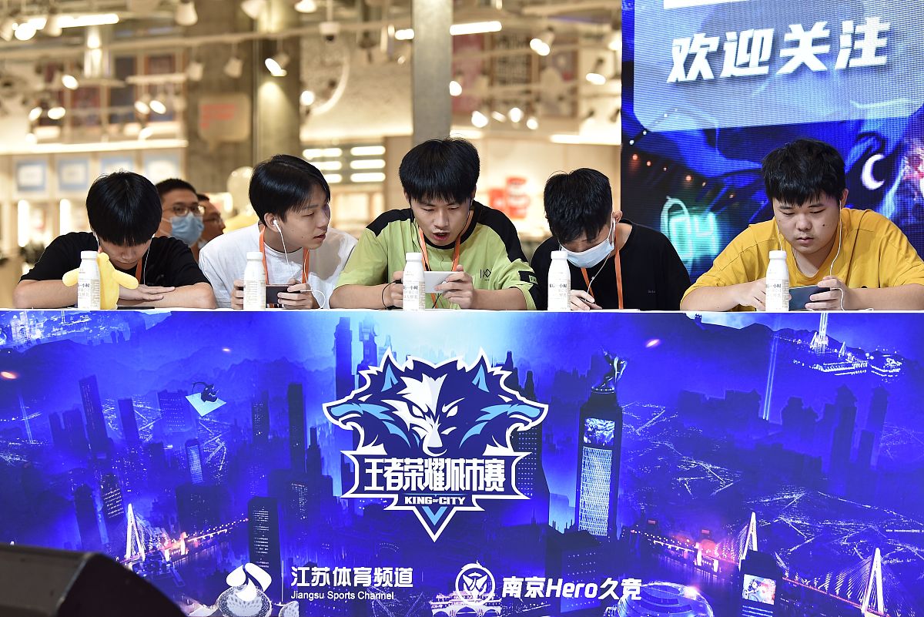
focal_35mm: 110
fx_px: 2824
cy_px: 308
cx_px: 462
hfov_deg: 18.6
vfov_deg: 12.5
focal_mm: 110
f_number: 4
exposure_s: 1/200
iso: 1000
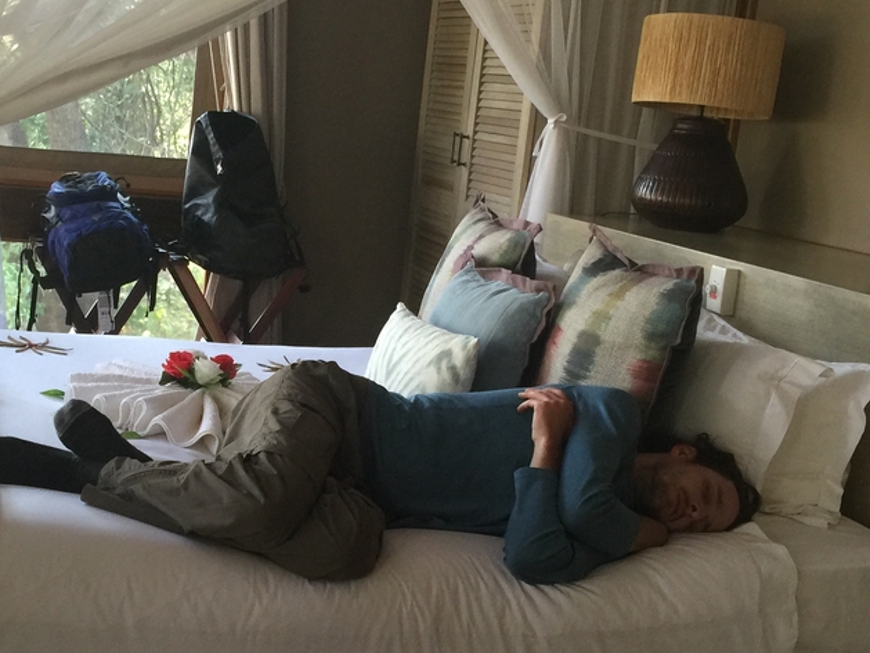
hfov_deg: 32.5
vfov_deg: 24.8
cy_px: 405
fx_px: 1483
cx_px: 313
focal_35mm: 59
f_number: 2.2
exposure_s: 1/17
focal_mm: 4.15
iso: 80
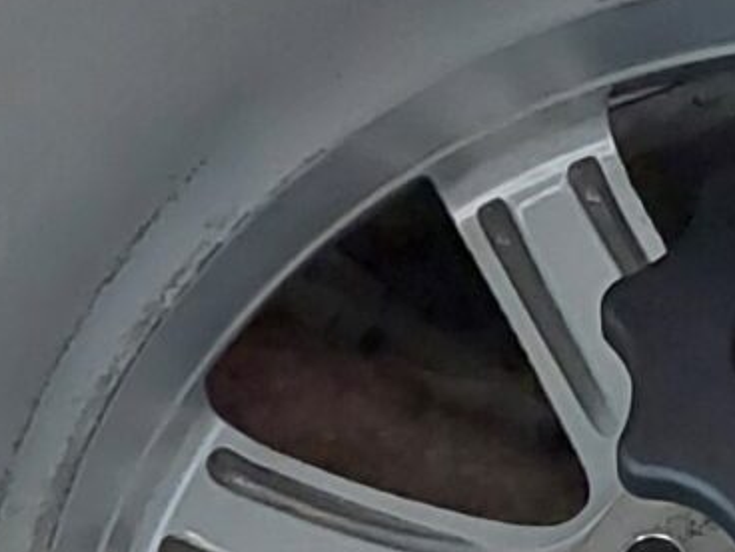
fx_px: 3695
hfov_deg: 11.3
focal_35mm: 174
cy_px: 584
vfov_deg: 8.5
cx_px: 647
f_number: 1.8
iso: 640
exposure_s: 1/25
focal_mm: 5.23
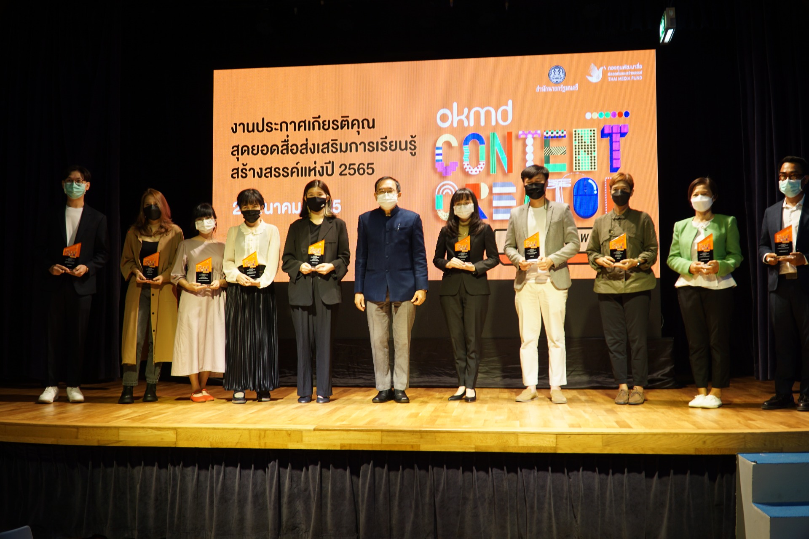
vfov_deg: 40.0
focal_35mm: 33
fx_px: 742
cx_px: 404
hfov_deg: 57.2
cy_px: 270
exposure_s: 1/15
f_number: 4
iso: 160
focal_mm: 22
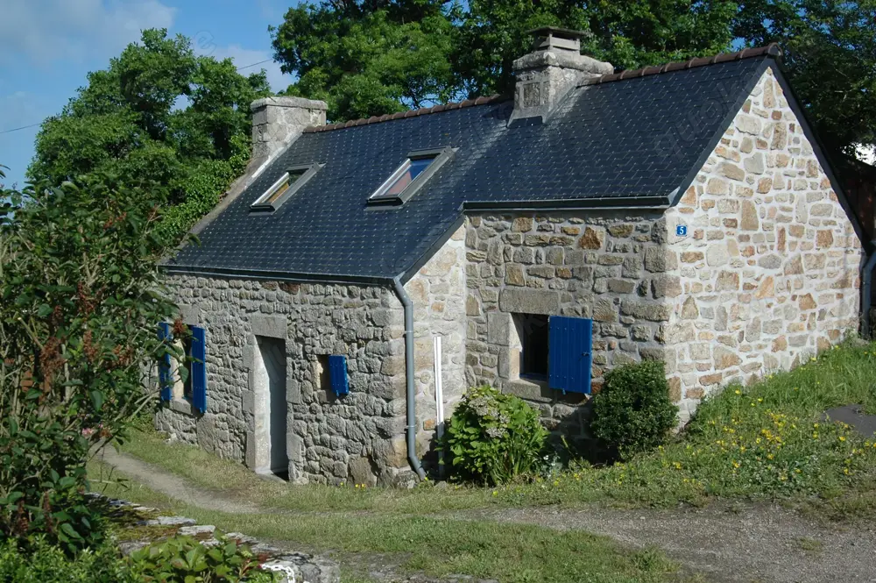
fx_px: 1021
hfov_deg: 46.4
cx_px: 438
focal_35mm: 42
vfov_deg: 31.8
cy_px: 292
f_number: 5
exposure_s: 1/1600
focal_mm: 28
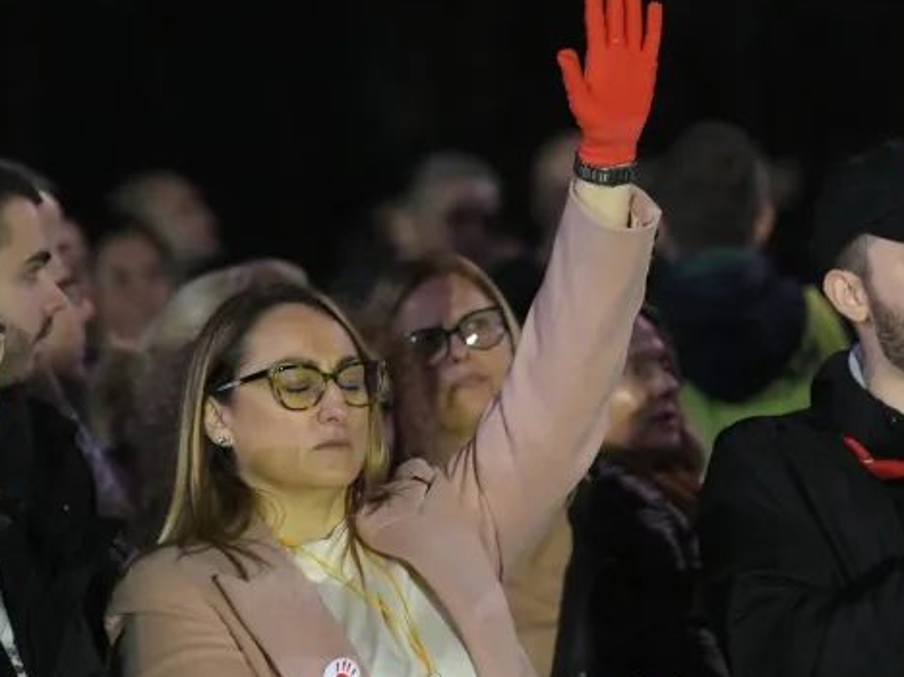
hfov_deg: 6.3
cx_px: 573
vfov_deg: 4.7
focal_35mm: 313
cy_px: 293
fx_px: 8172
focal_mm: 200
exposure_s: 1/200
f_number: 4.5
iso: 8000
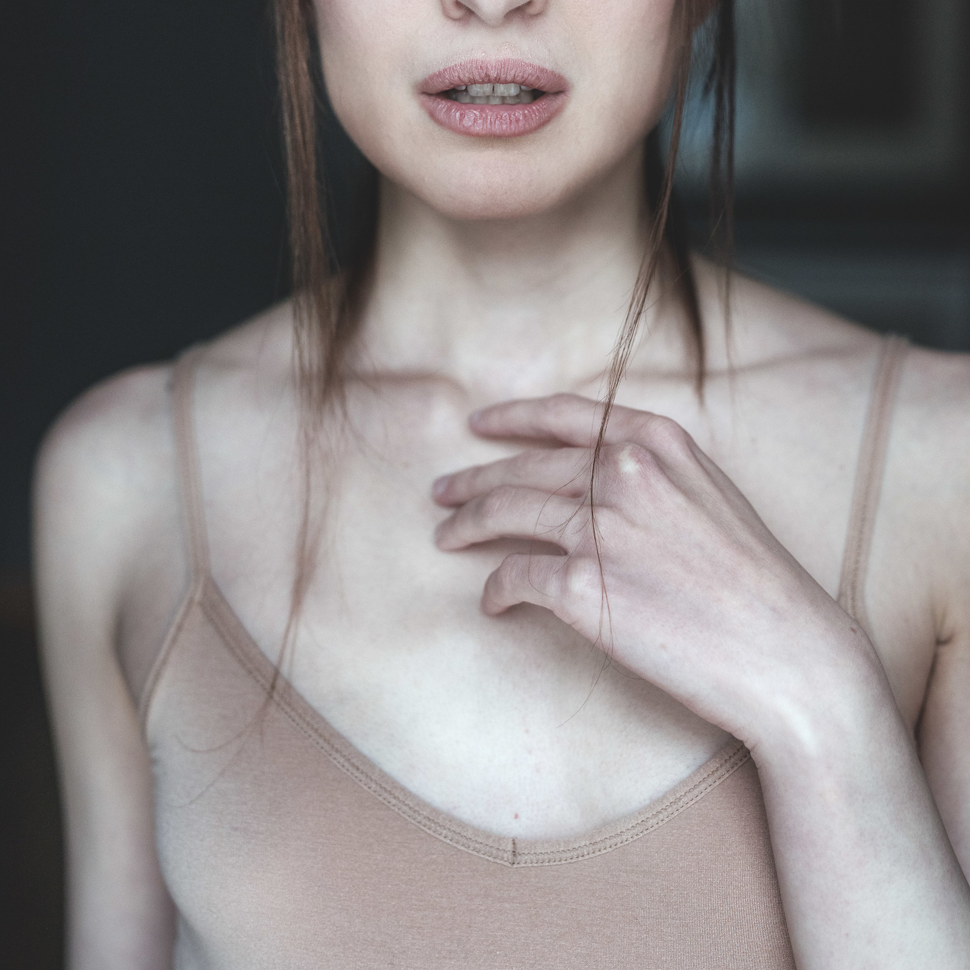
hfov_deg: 26.9
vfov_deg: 26.6
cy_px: 261
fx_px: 2029
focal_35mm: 64
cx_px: 483
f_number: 2.5
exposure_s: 1/100
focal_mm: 50
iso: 640
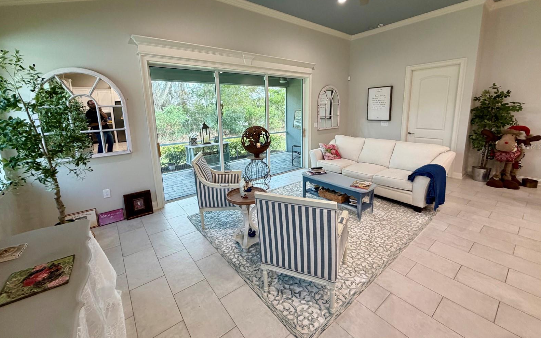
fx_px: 221
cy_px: 146
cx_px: 271
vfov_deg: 74.4
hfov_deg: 101.5
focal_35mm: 15
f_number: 2.2
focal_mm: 2.22
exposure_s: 1/60
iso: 160
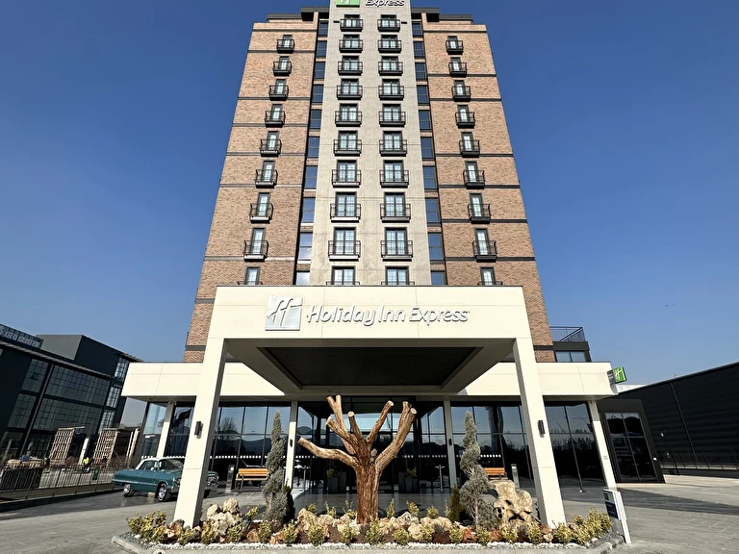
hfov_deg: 102.1
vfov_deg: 85.7
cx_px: 370
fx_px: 299
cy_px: 277
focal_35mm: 14
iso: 50
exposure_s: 1/4132
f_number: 2.2
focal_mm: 2.22
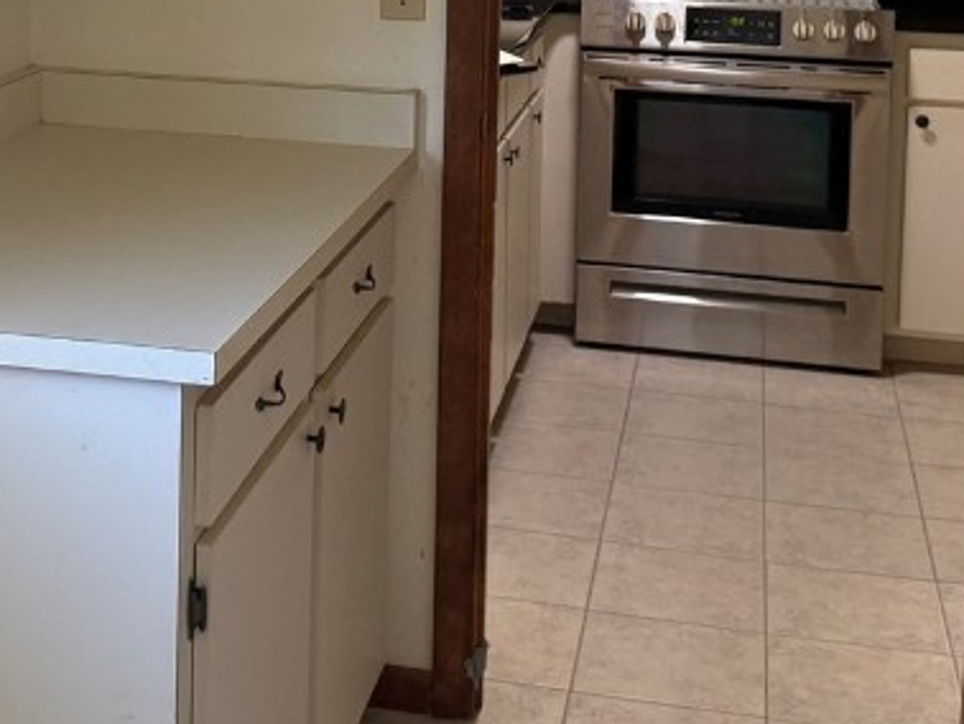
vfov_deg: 21.6
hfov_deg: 29.6
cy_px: -36
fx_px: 1811
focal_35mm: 65
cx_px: 309
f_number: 1.78
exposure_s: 1/76
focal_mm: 6.76
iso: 200
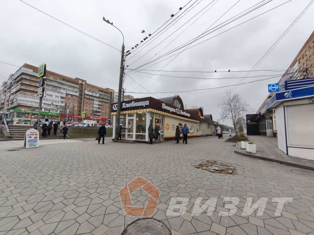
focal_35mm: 15
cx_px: 157
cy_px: 118
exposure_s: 1/266
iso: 50
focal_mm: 1.91
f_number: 2.2
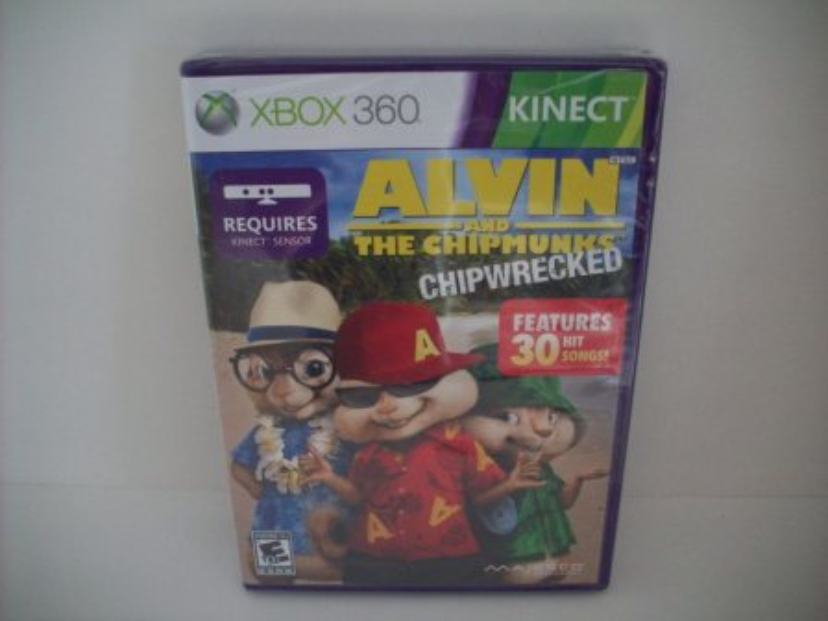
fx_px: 885
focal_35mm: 37
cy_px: 310
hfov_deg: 50.1
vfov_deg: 38.7
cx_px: 414
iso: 200
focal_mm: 6.2
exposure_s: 1/8
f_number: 2.8
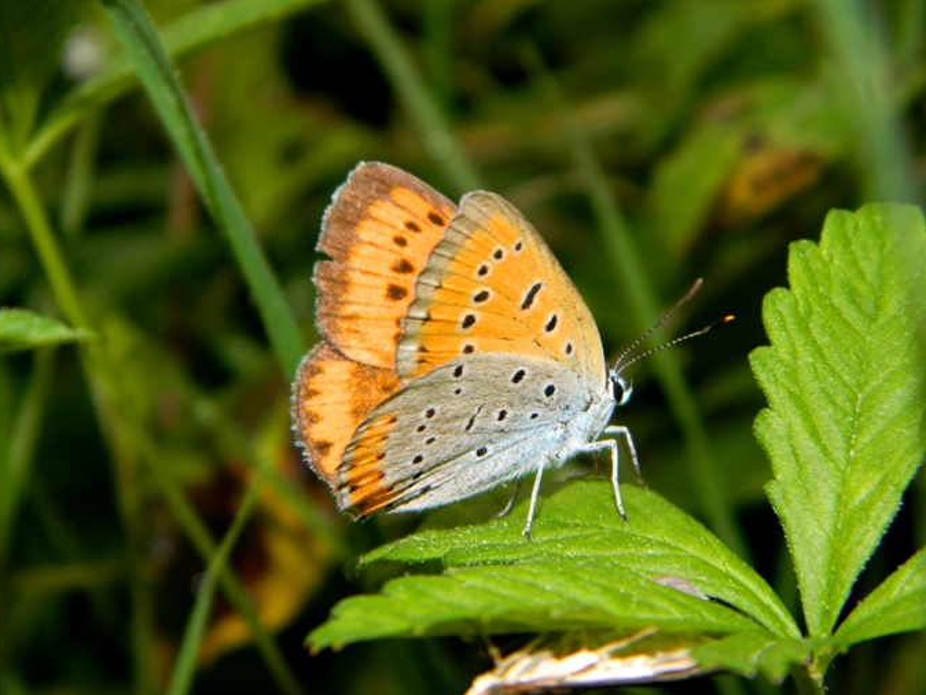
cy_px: 332
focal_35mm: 112
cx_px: 464
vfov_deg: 13.2
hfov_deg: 17.6
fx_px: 2997
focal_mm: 18.6
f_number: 12.6
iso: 80
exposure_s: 1/30
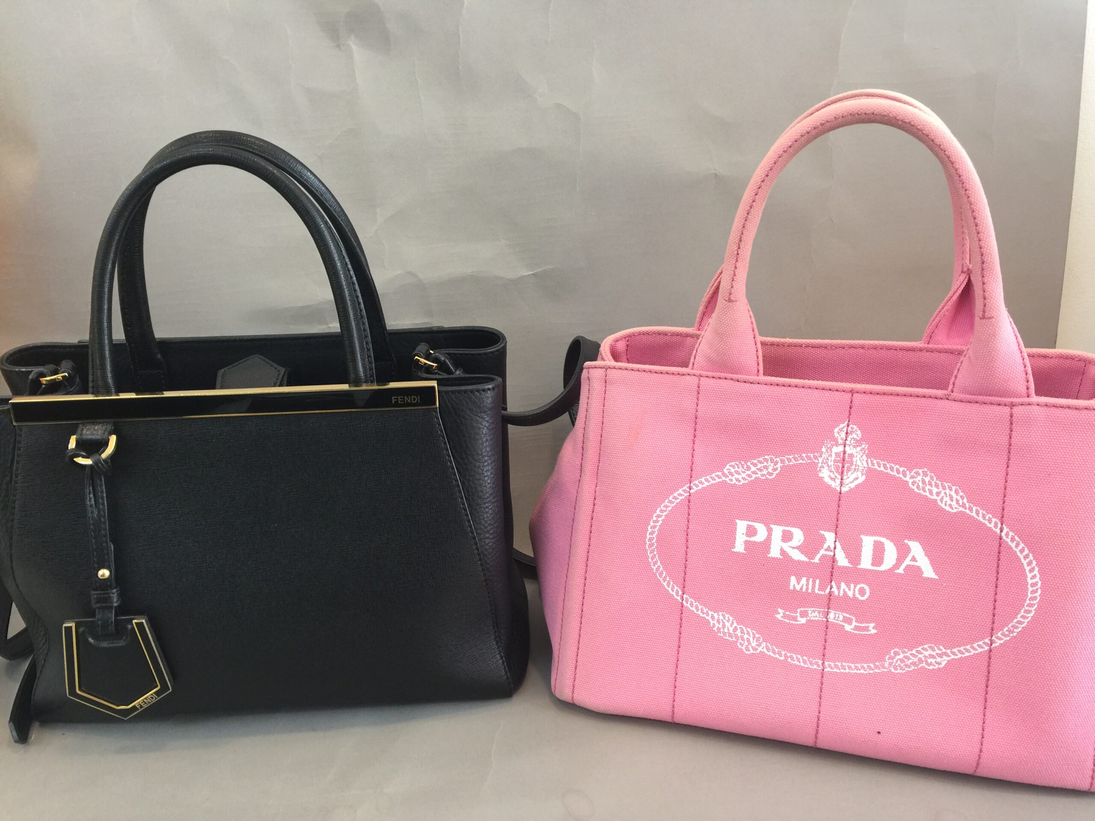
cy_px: 410
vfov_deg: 48.2
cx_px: 548
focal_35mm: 29
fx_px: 917
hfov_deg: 61.7
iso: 50
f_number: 2.2
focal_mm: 4.15
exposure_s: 1/30
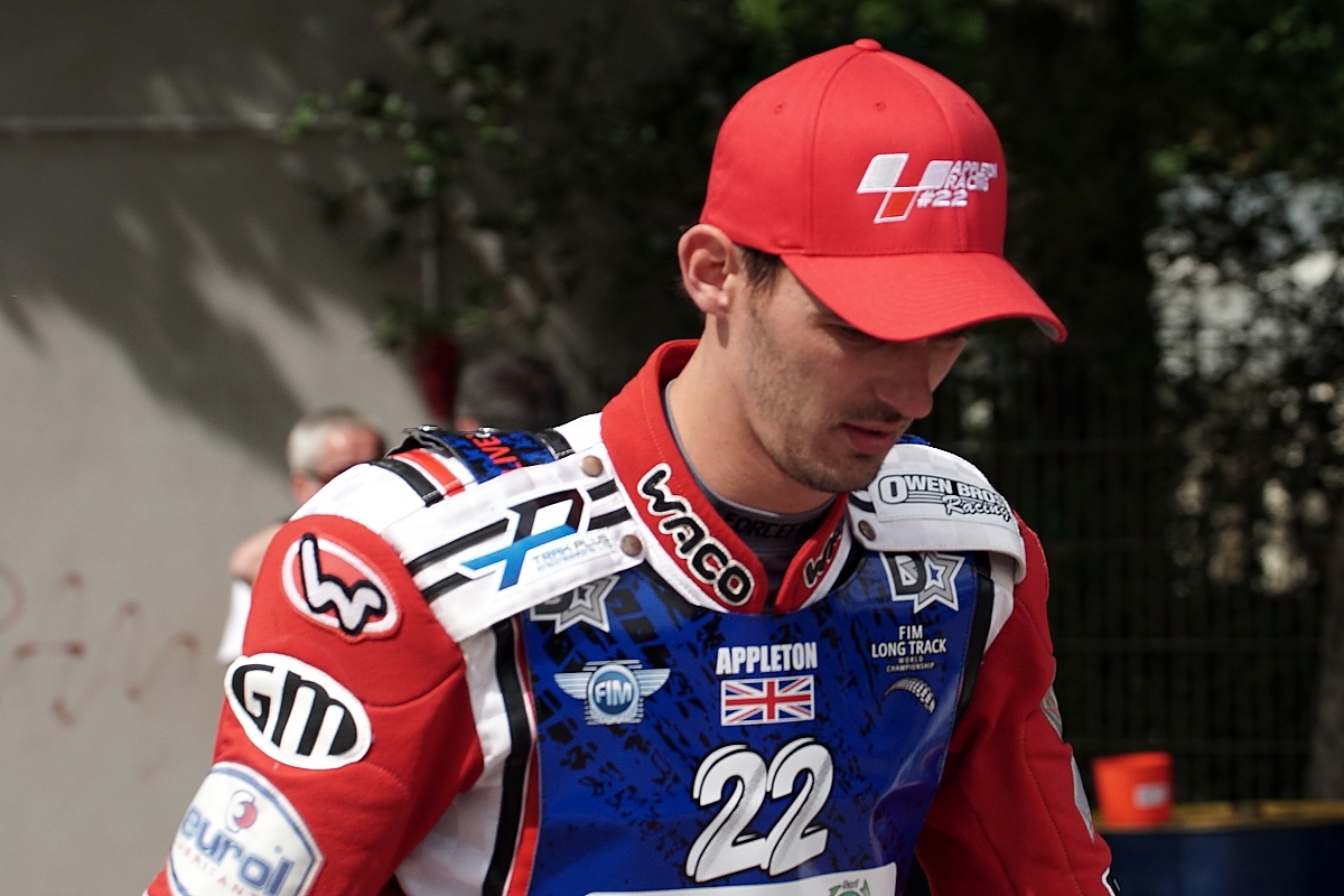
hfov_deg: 11.4
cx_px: 672
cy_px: 448
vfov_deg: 7.6
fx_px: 6719
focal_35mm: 180
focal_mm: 120
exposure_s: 1/500
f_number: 5.6
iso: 200
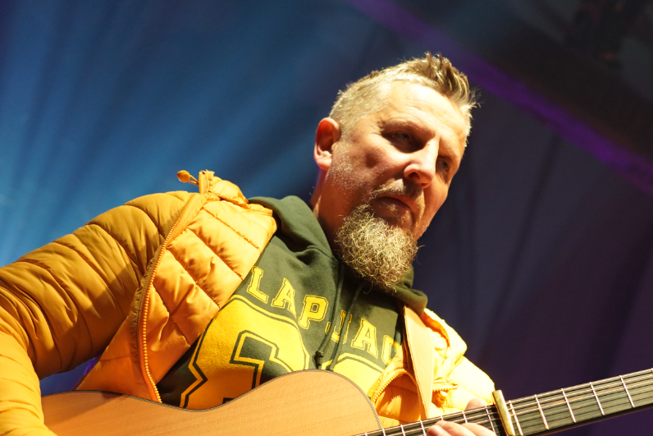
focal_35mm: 80
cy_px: 329
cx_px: 447
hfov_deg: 25.2
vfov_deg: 17.0
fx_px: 1451
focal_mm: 49
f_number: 4
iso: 2500
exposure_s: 1/160
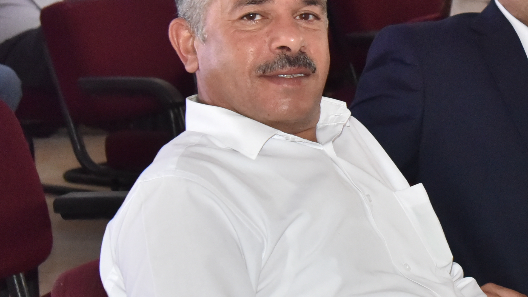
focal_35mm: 150
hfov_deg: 14.0
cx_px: 575
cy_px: 120
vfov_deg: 8.1
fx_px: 2100
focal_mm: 50
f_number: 7.1
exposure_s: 1/100
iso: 3200
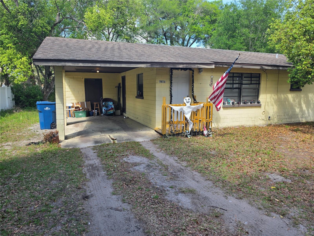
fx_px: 209
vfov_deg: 58.9
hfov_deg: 73.9
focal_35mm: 23
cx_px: 157
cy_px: 118
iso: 10
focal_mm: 6.5
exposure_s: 1/193
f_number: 1.4
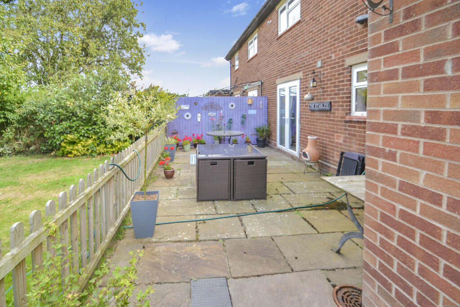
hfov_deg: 100.4
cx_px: 230
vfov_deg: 77.3
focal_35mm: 15
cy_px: 154
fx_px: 192
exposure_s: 1/125
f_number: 4
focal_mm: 10
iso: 110
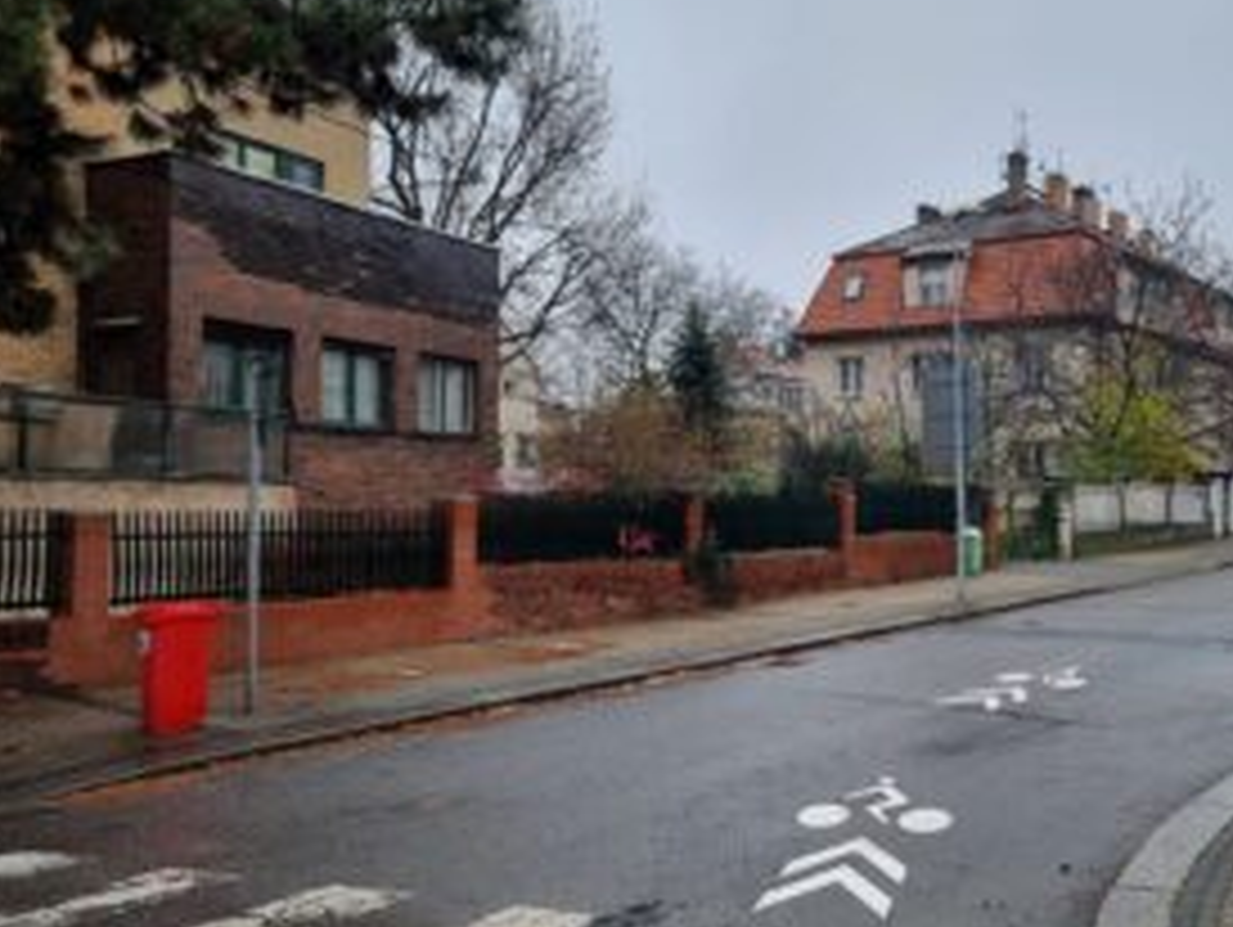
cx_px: 864
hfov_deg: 51.2
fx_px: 1248
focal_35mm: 35
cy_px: 459
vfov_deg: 40.8
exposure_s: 1/217
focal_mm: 6.7
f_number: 1.8
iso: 50
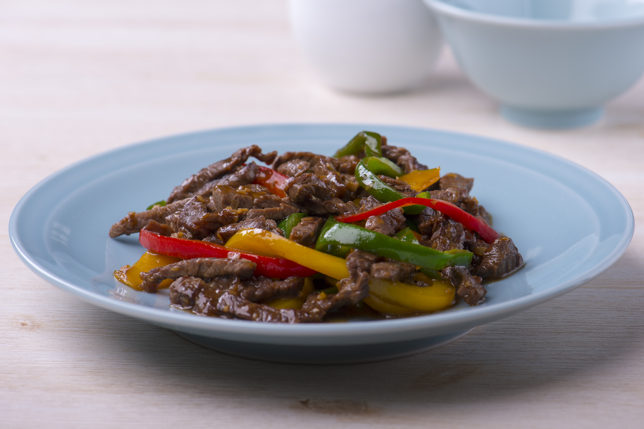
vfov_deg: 13.0
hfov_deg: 19.5
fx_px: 1877
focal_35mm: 105
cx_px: 322
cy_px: 214
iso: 125
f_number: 10
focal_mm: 105
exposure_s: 1/125
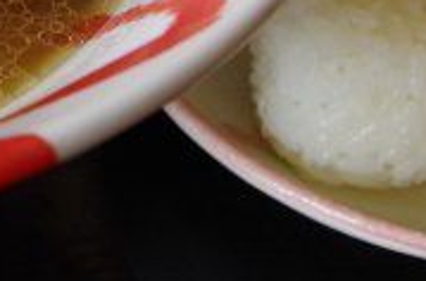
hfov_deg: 12.6
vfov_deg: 8.4
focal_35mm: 161
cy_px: -70
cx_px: -19
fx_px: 1898
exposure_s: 1/60
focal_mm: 32
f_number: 8
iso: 1600
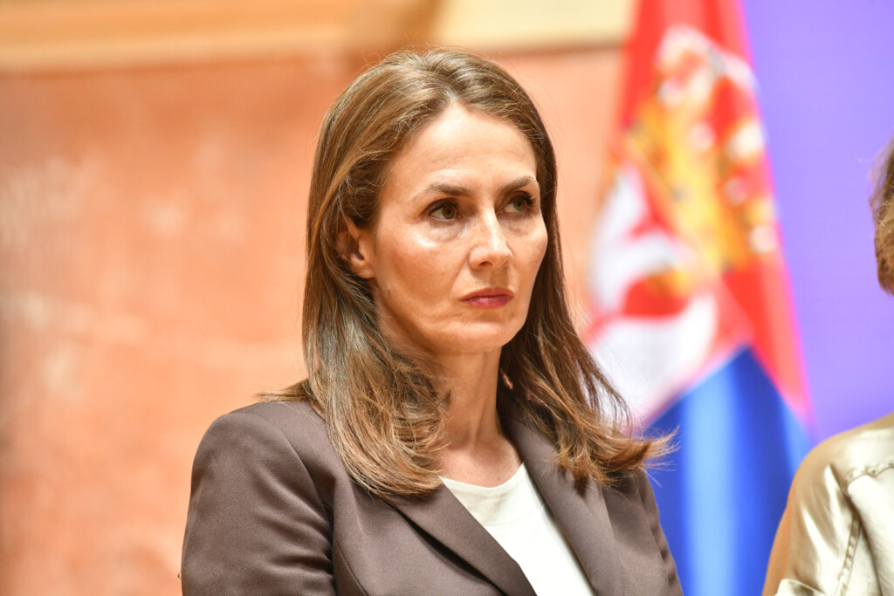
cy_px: 298
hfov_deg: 10.3
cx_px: 447
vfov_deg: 6.9
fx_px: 4967
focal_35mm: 200
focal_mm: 200
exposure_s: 1/400
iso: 2500
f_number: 5.6
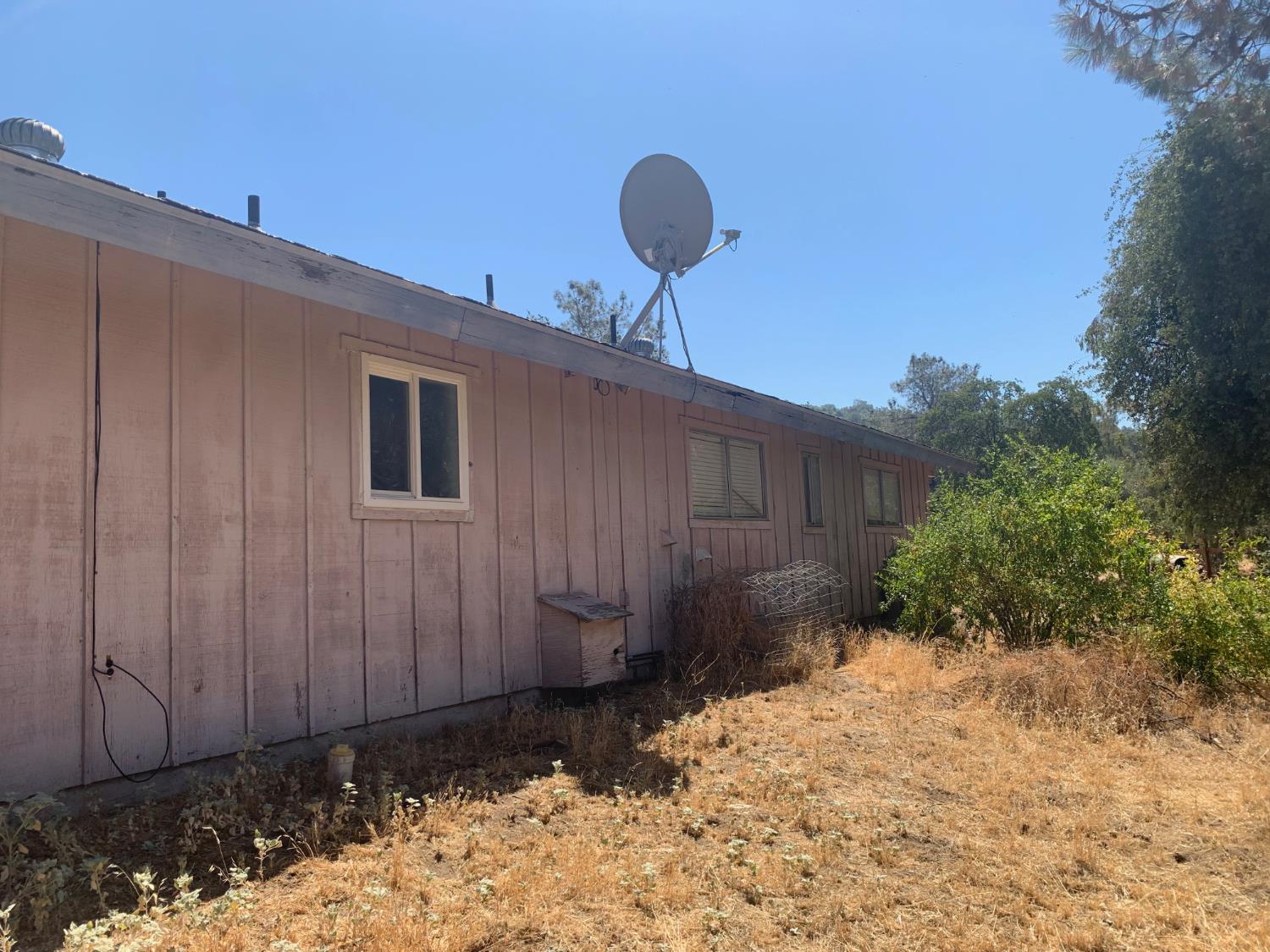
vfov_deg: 53.1
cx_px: 635
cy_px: 476
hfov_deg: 67.3
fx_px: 954
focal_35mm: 26
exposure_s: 1/1560
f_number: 1.8
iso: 25
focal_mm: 4.25
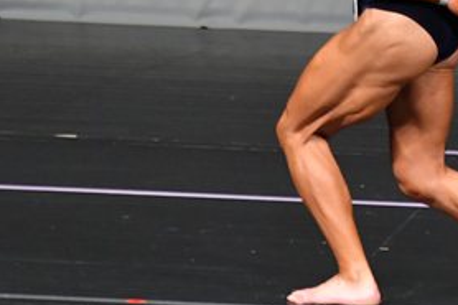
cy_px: -26
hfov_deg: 2.1
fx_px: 12231
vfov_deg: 1.4
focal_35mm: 962
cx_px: 477
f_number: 5.6
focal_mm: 230
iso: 4000
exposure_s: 1/400
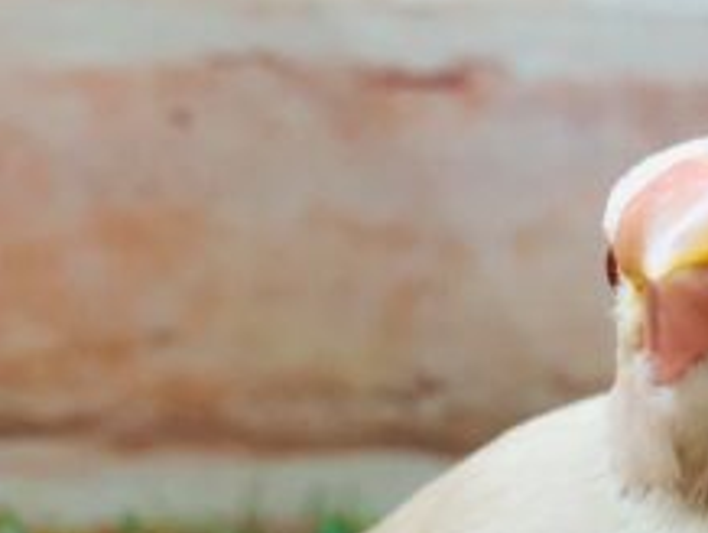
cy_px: 400
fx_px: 1740
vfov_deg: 17.3
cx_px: 724
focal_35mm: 85
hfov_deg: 22.1
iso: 80
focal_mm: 4.15
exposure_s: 1/30
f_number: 2.2
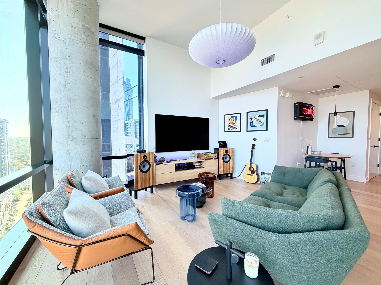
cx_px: 190
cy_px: 142
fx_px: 154
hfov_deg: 102.1
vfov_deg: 85.7
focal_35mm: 14
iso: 200
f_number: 2.2
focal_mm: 2.22
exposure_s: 1/120
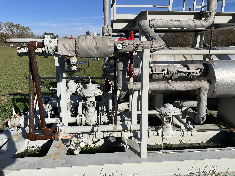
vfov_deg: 53.1
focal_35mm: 26
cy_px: 88
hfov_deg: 67.3
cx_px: 118
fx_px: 177
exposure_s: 1/5051
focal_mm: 4.2
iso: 32
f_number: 1.6
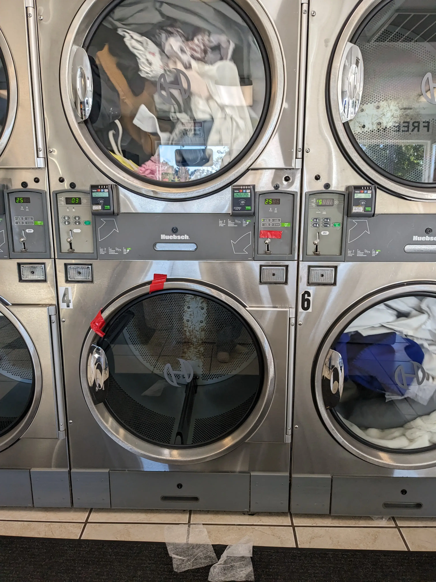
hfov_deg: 51.4
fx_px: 453
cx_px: 218
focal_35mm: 27
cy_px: 291
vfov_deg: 65.3
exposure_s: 1/151
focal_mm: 4.38
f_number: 1.73
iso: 47
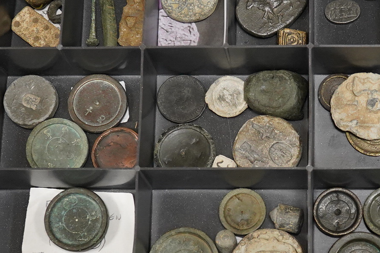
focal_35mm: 100
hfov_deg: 20.3
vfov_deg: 13.6
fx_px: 1055
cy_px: 193
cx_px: 284
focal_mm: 30
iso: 2500
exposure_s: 1/125
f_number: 8
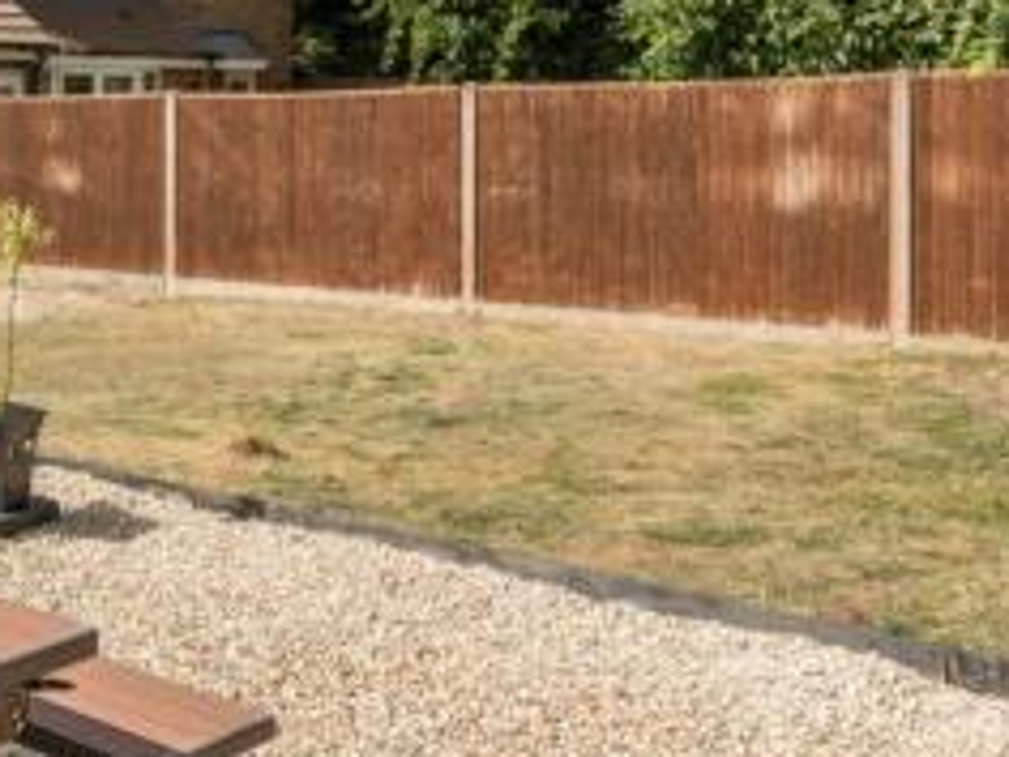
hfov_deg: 36.4
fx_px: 1399
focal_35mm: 48
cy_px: 6
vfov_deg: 28.5
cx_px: 41
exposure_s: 1/500
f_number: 8
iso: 400
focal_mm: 12
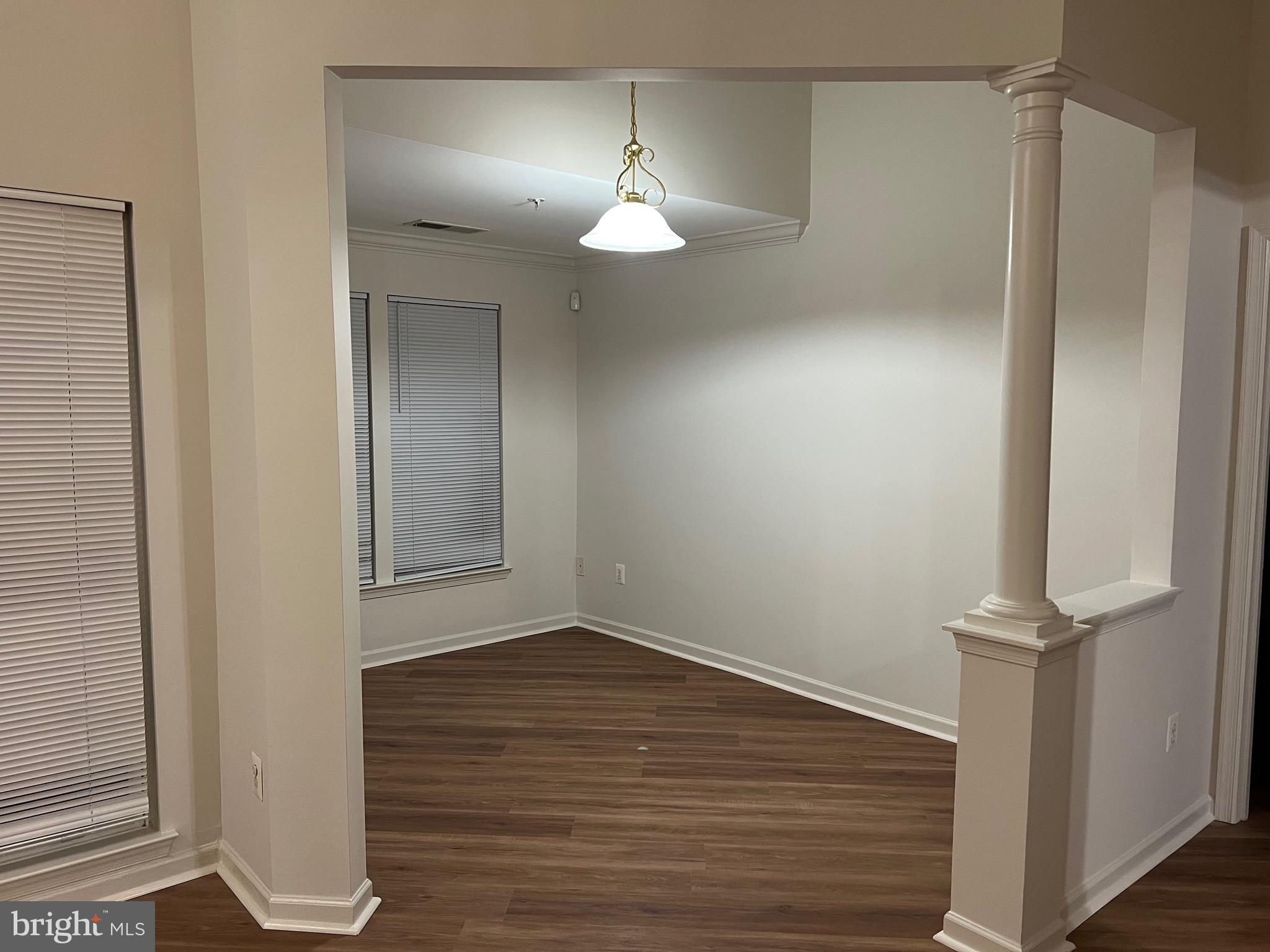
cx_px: 635
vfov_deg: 53.1
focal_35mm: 26
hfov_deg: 67.3
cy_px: 476
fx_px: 954
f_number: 1.5
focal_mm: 5.7
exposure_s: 1/60
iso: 200
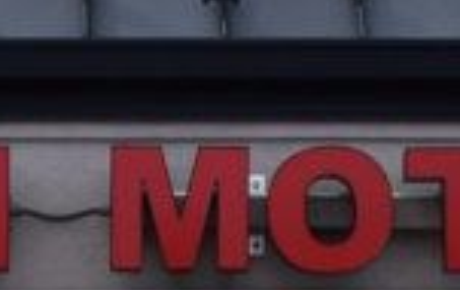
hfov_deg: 8.4
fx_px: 3115
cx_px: 180
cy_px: 861
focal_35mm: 248
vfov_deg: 5.1
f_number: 11
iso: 400
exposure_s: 1/400
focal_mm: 24
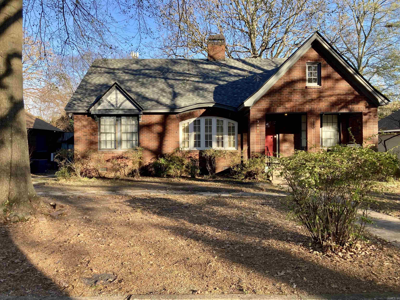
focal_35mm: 28
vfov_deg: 49.7
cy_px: 150
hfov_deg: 63.4
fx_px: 324
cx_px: 200
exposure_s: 1/274
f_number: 1.8
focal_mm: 3.99
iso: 20
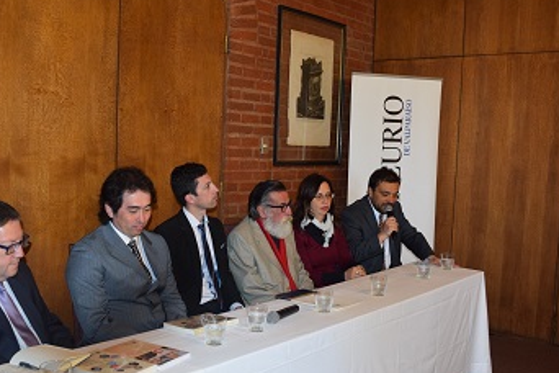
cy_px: 207
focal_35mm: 41
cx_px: 264
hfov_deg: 47.4
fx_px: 637
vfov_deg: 32.6
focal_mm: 22
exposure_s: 1/100
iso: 800
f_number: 5
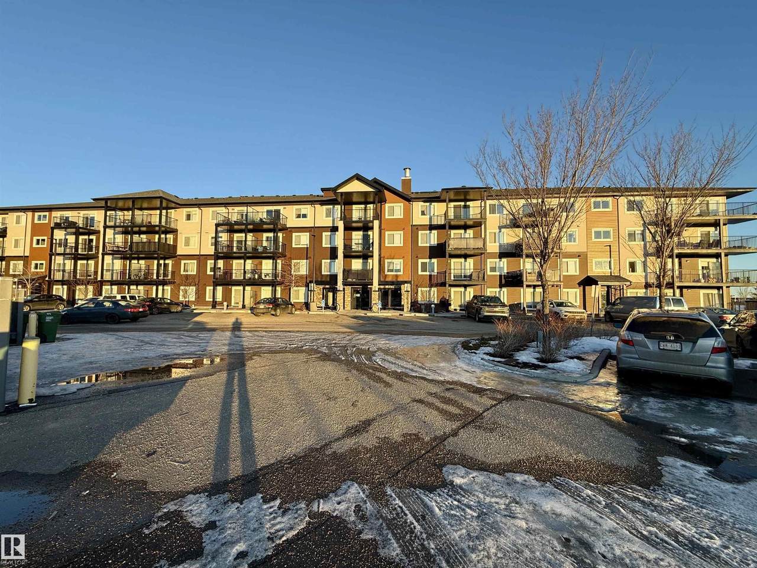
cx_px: 378
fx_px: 306
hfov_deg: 102.1
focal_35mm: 14
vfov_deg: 85.7
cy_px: 284
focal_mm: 2.22
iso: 50
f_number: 2.2
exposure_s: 1/607
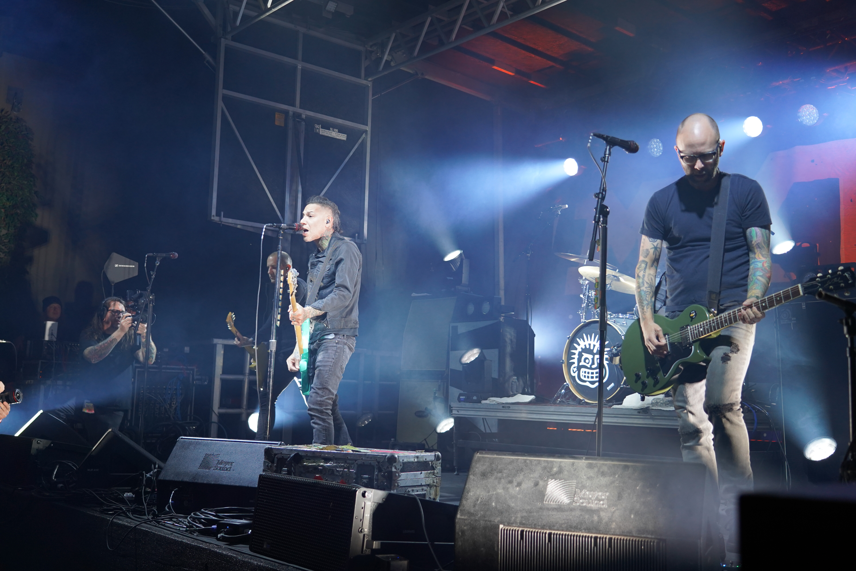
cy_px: 286
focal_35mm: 37
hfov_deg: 51.9
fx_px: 880
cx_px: 428
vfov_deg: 35.9
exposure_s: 1/160
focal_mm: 37
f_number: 4
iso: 1250
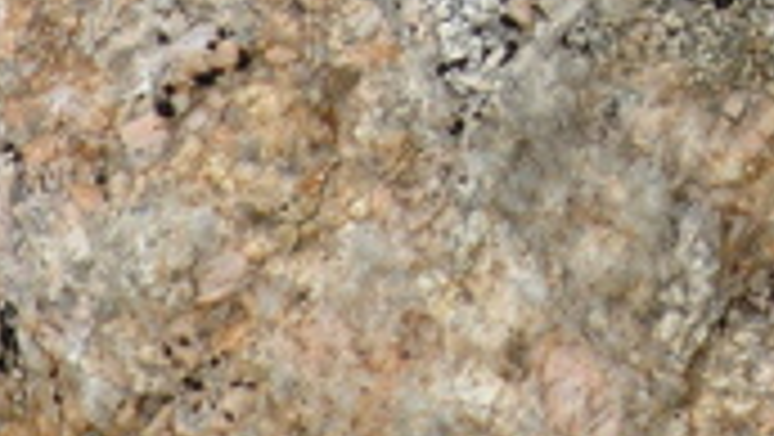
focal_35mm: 810
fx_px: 16634
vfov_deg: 1.5
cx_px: 1480
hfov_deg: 2.7
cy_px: -652
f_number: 8
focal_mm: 112
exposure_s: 1/1000
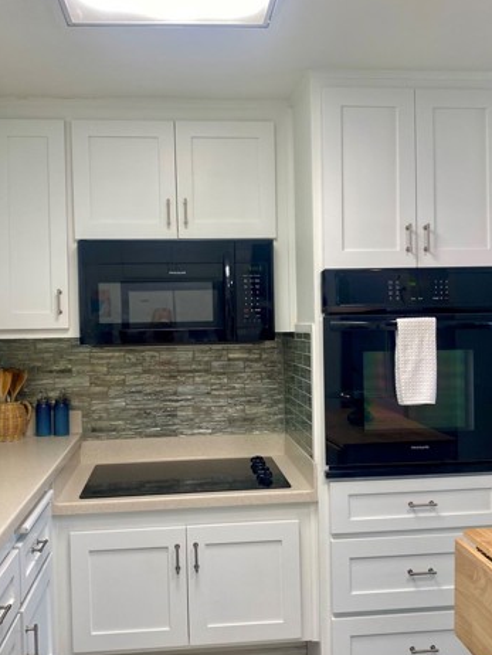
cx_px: 245
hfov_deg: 39.7
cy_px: 330
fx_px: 682
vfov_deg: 51.3
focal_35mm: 36
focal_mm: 4.25
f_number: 1.8
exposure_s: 1/120
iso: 80
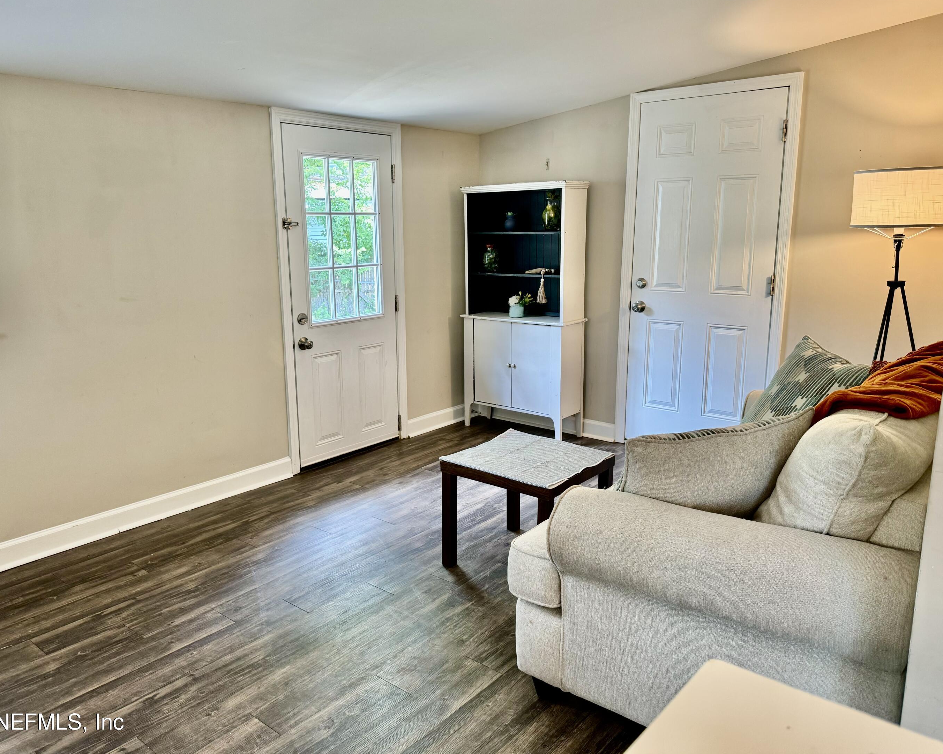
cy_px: 365
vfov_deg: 54.9
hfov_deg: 66.0
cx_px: 444
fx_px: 726
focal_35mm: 26
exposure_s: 1/120
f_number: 1.78
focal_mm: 6.76
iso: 160
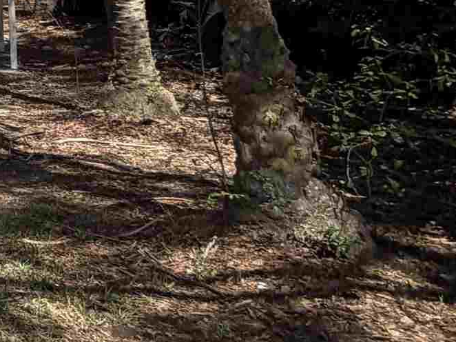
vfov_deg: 21.2
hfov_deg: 17.2
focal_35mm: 65
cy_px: -50
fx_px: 856
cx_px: -532
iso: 40
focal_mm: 2.22
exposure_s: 1/770
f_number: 2.2
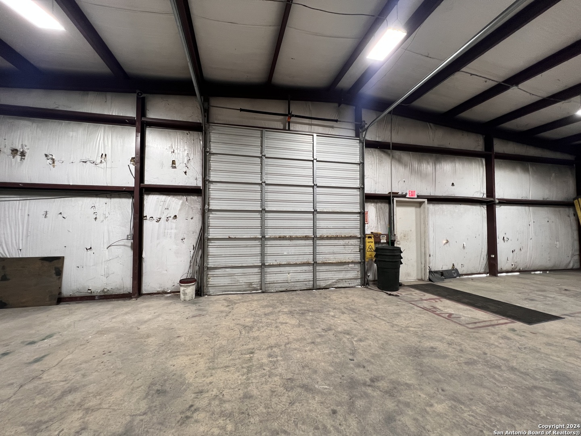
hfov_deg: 106.2
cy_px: 218
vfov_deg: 89.9
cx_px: 290
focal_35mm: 13
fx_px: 218
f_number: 1.8
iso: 160
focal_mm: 1.57
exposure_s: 1/120
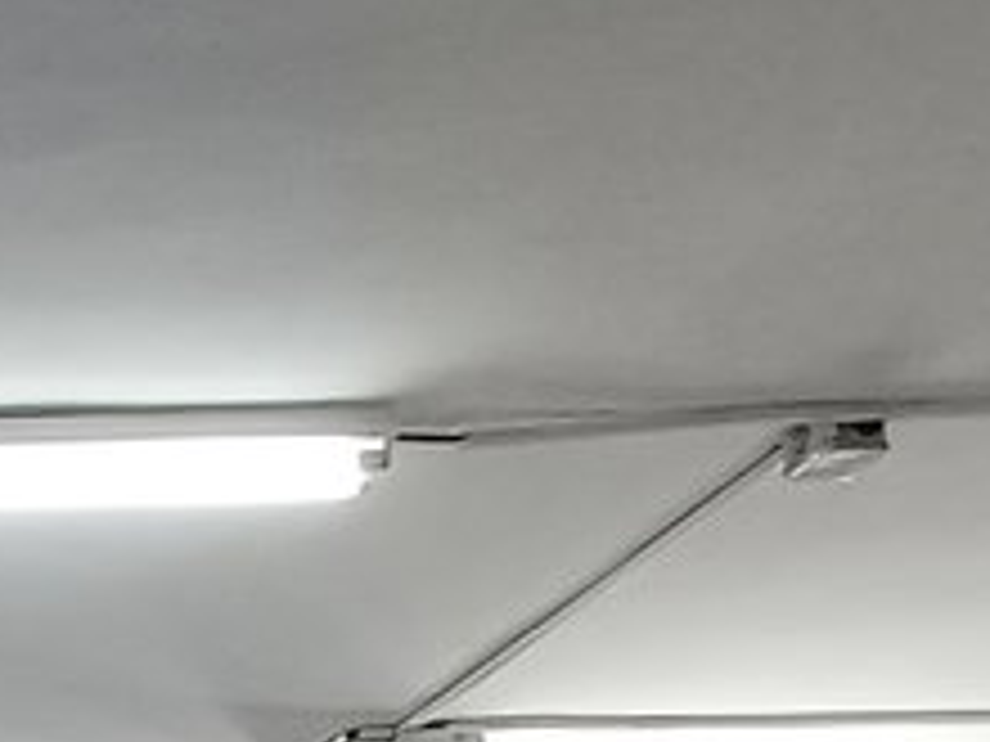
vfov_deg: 12.8
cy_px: 1453
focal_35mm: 102
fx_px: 2917
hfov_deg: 15.4
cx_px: -986
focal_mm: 1.64
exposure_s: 1/100
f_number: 2.2
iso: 80
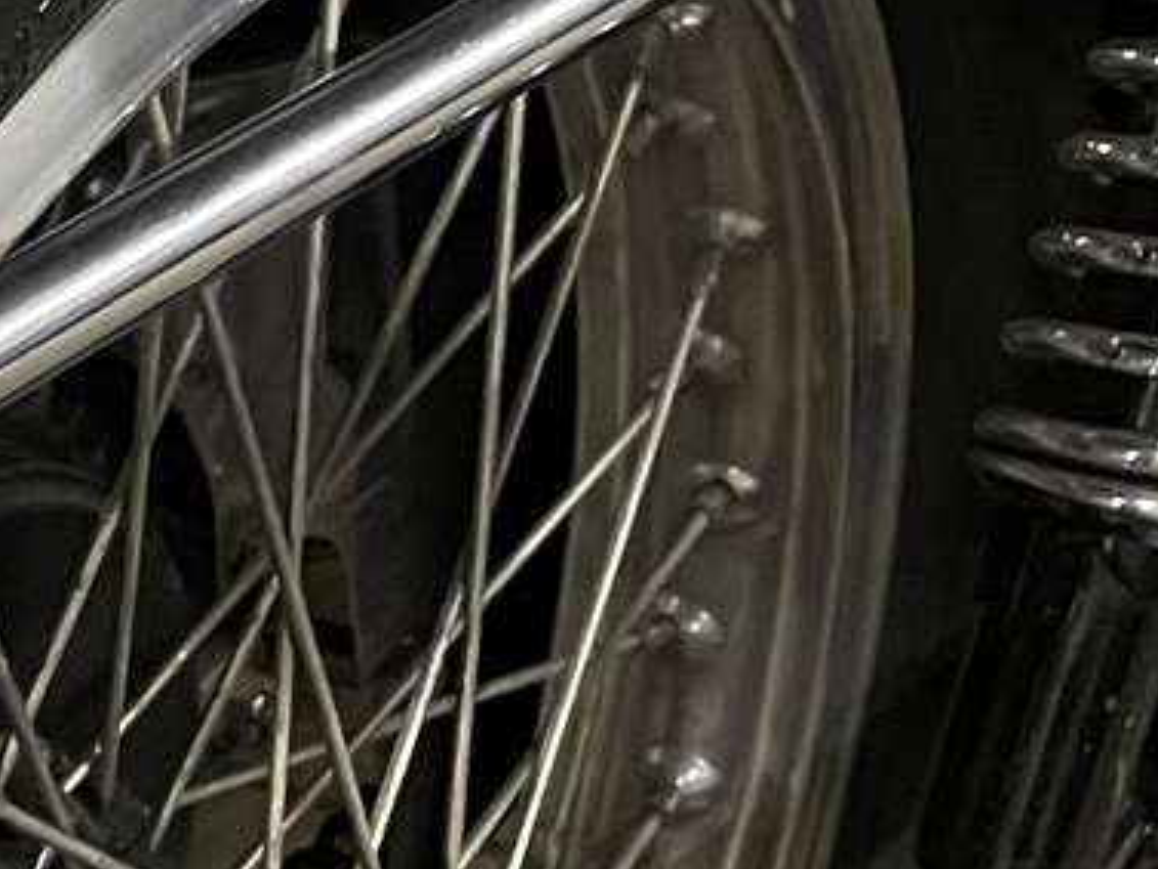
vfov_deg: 10.7
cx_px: -378
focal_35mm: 138
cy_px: 648
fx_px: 4618
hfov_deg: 13.7
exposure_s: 1/25
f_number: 1.6
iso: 640
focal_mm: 4.2
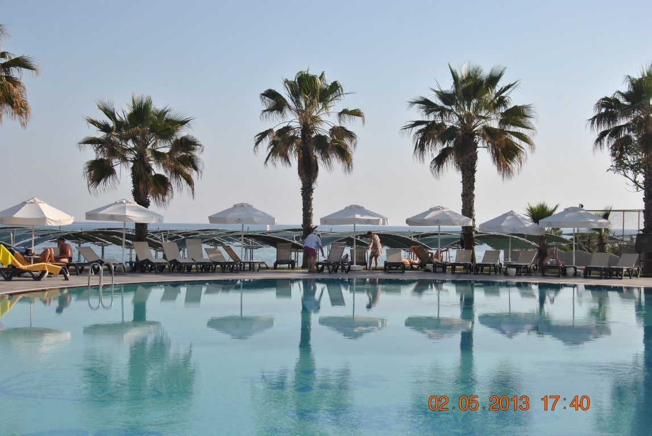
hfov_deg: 35.0
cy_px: 218
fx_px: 1034
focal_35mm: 57
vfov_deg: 23.8
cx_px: 326
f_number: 9
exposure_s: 1/320
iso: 100
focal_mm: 38
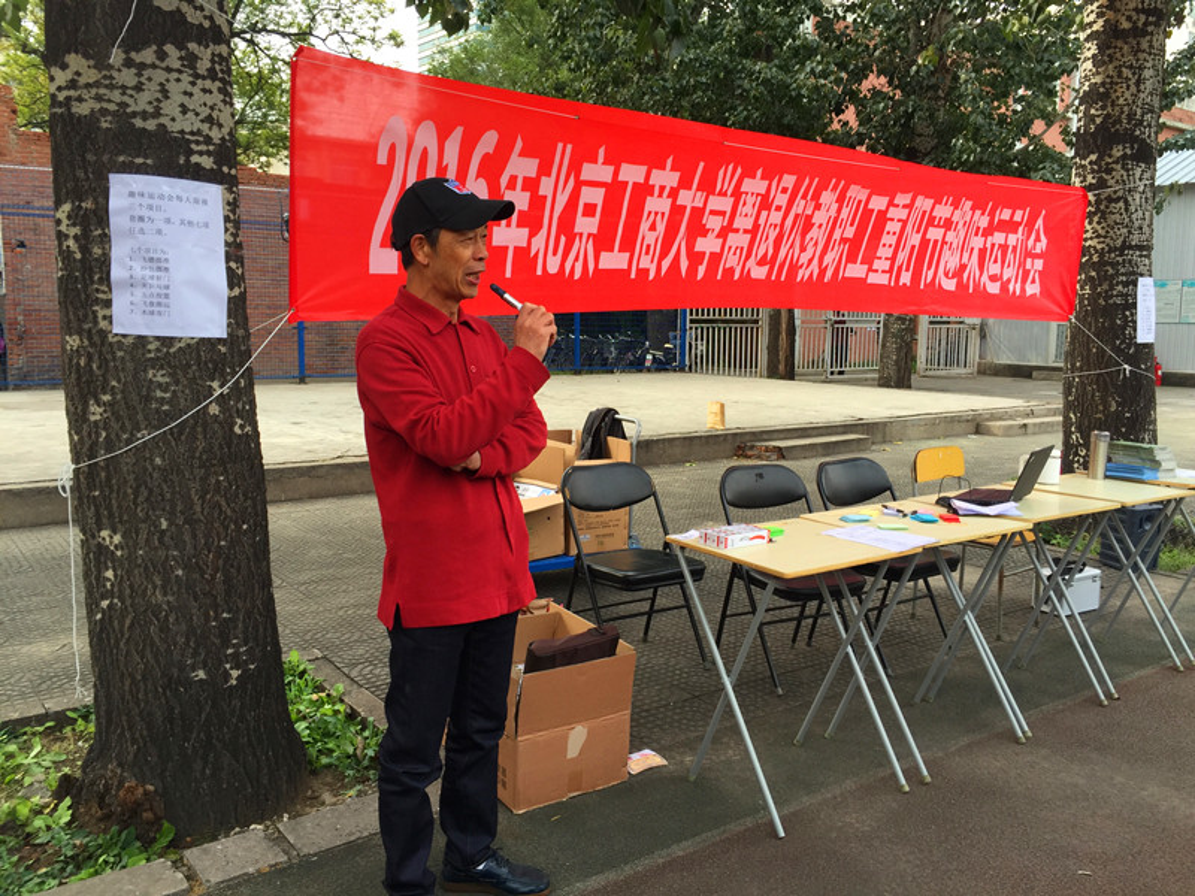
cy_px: 448
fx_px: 1001
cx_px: 598
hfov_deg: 61.7
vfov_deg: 48.2
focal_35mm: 29
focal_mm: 4.15
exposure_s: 1/273
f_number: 2.2
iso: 32
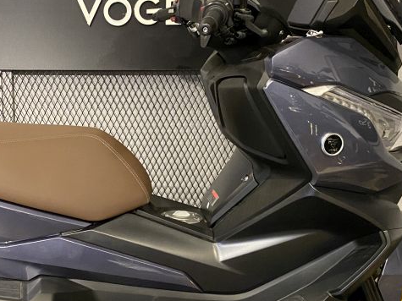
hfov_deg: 32.4
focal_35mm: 58
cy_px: 185
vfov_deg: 25.2
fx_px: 673
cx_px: 86
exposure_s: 1/33
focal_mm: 4.25
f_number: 1.8
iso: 500
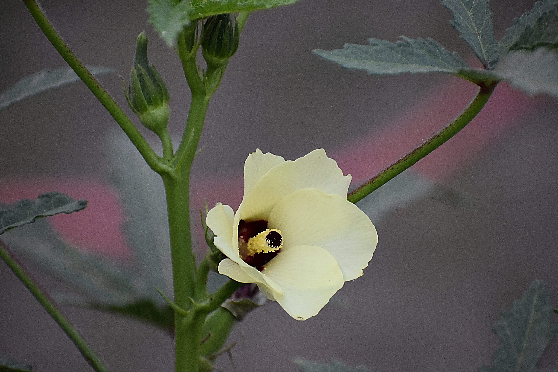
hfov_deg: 5.1
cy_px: 186
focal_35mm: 405
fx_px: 6277
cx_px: 279
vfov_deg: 3.4
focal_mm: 270
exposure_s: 1/800
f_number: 6.3
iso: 800
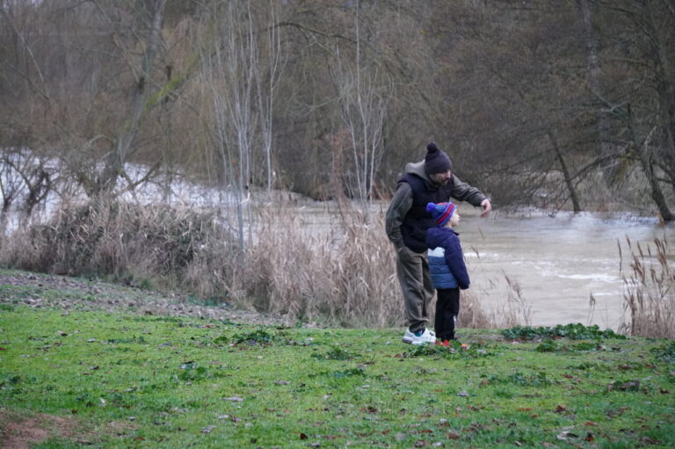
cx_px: 338
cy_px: 224
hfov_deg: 14.0
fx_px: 2754
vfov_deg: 9.3
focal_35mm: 147
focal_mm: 98
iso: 6400
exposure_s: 1/80
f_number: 5.6
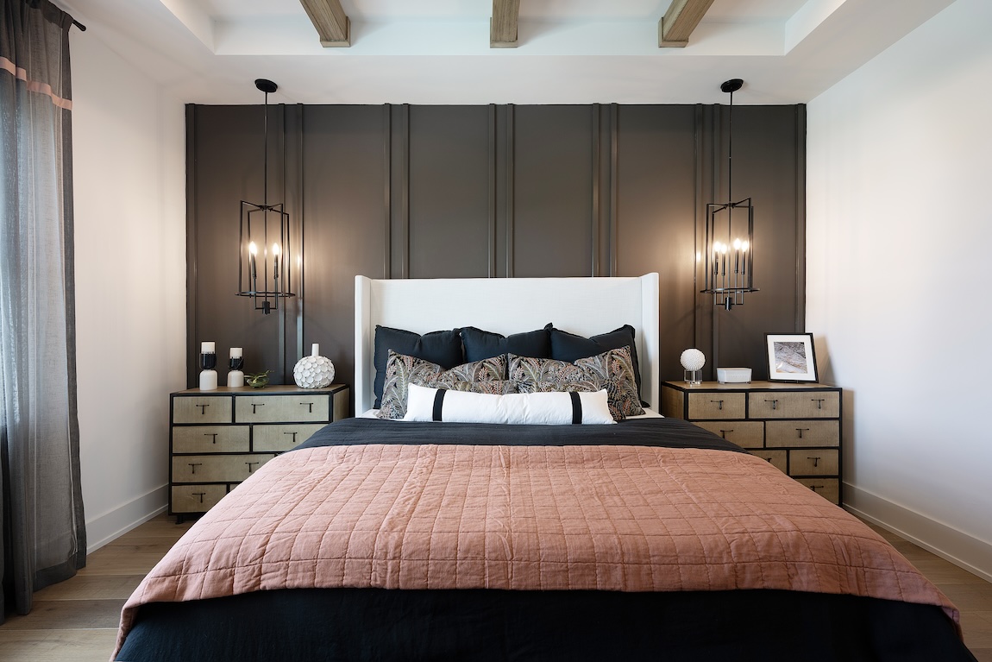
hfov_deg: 98.5
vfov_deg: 75.5
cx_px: 496
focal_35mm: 16
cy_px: 331
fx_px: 427
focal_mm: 15.5
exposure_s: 1/6
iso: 160
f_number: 8
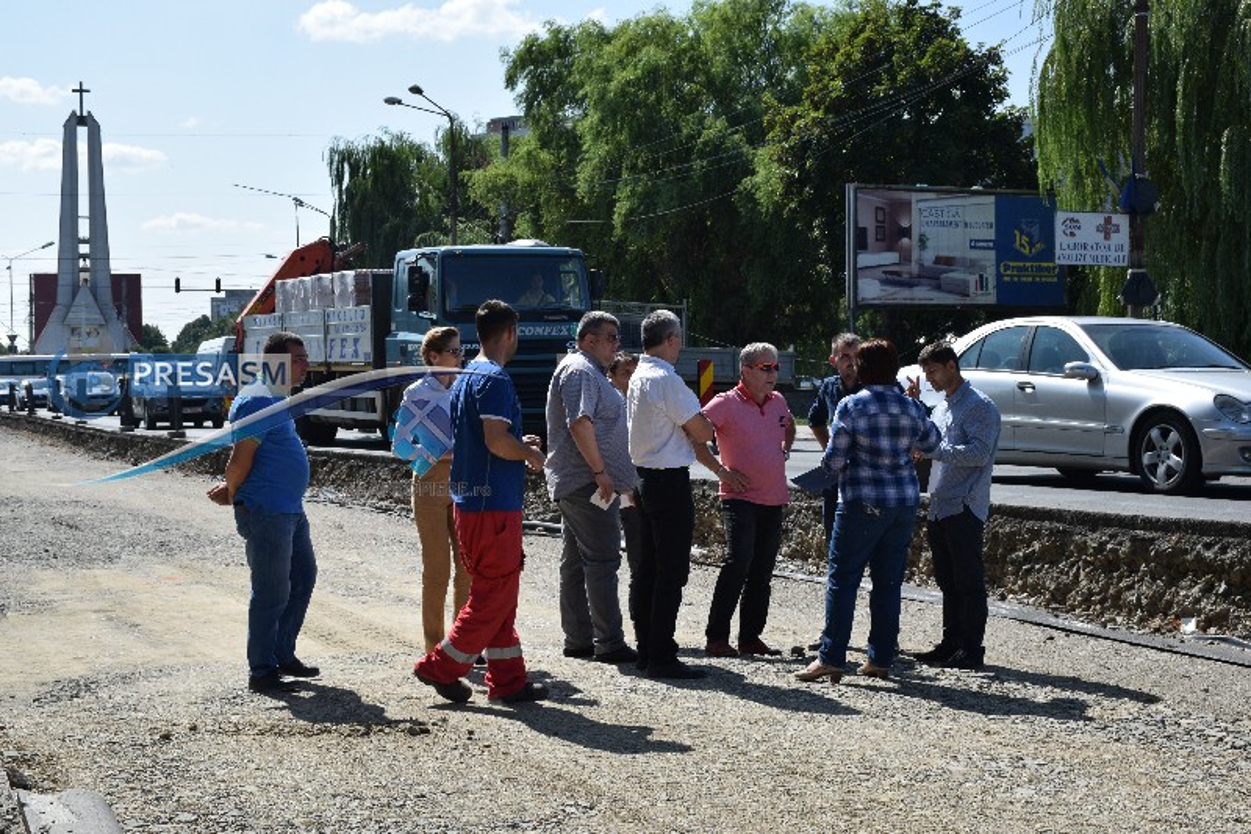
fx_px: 1772
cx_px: 626
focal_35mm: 51
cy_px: 417
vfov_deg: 26.5
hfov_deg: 38.9
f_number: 10
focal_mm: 34
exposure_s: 1/400
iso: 200
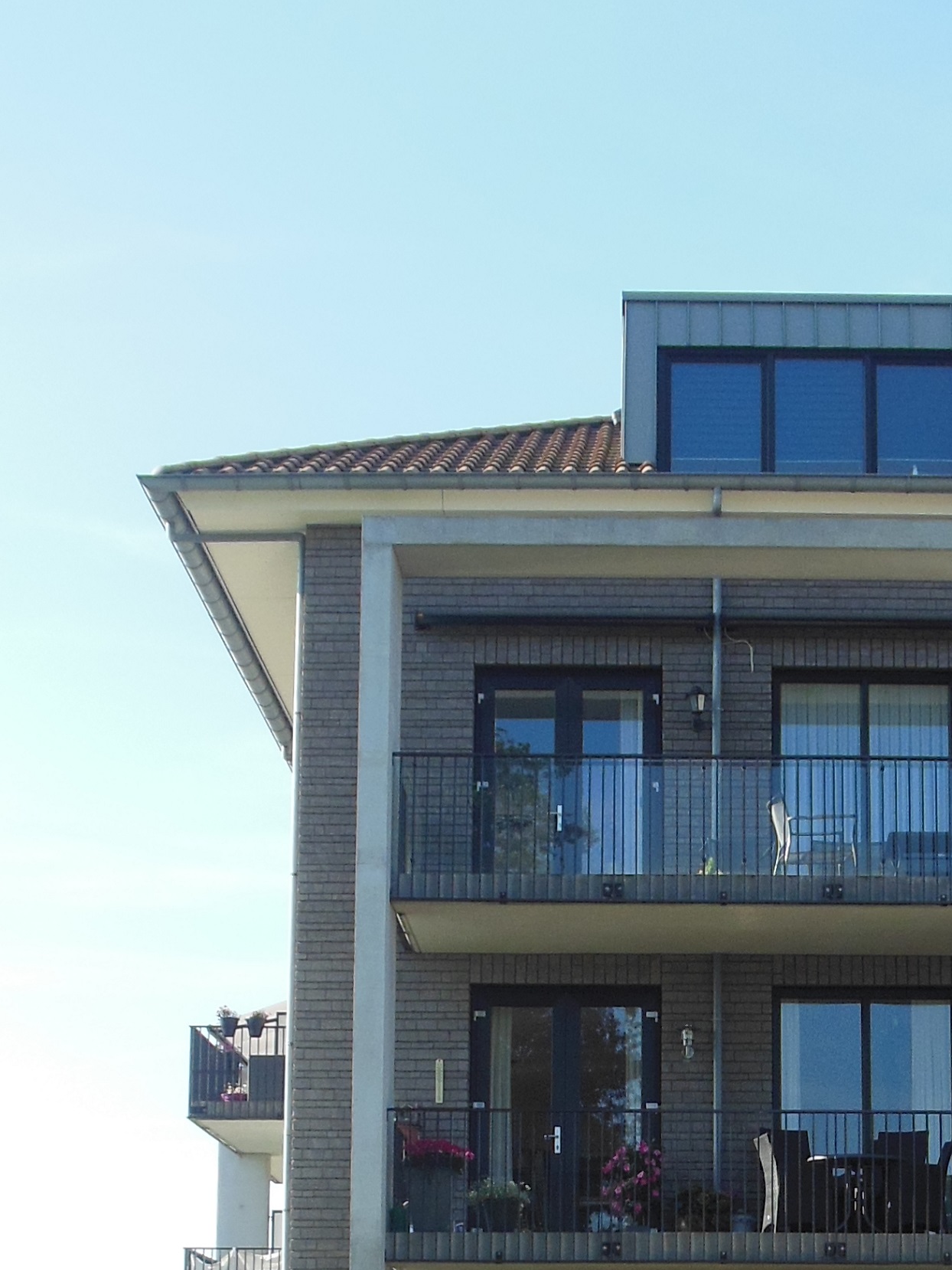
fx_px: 2420
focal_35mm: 66
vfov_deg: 28.1
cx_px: 718
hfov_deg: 22.1
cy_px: 1185
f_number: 3.2
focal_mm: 4.5
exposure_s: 1/640
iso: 125
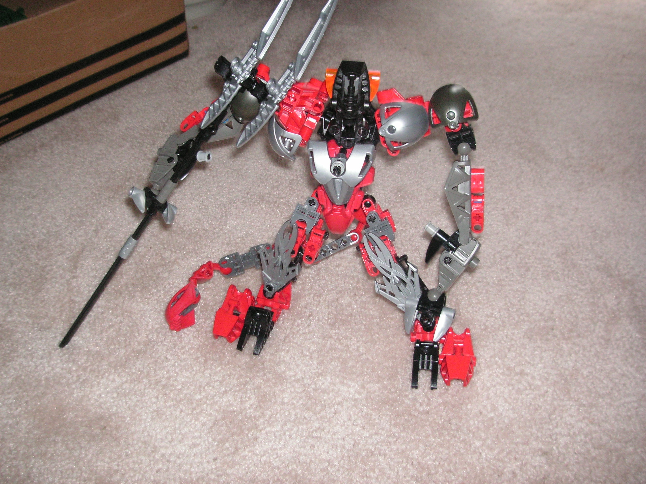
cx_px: 323
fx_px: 690
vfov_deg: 38.7
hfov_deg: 50.1
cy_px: 242
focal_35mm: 37
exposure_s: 1/45
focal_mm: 6.3
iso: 160
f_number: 3.3
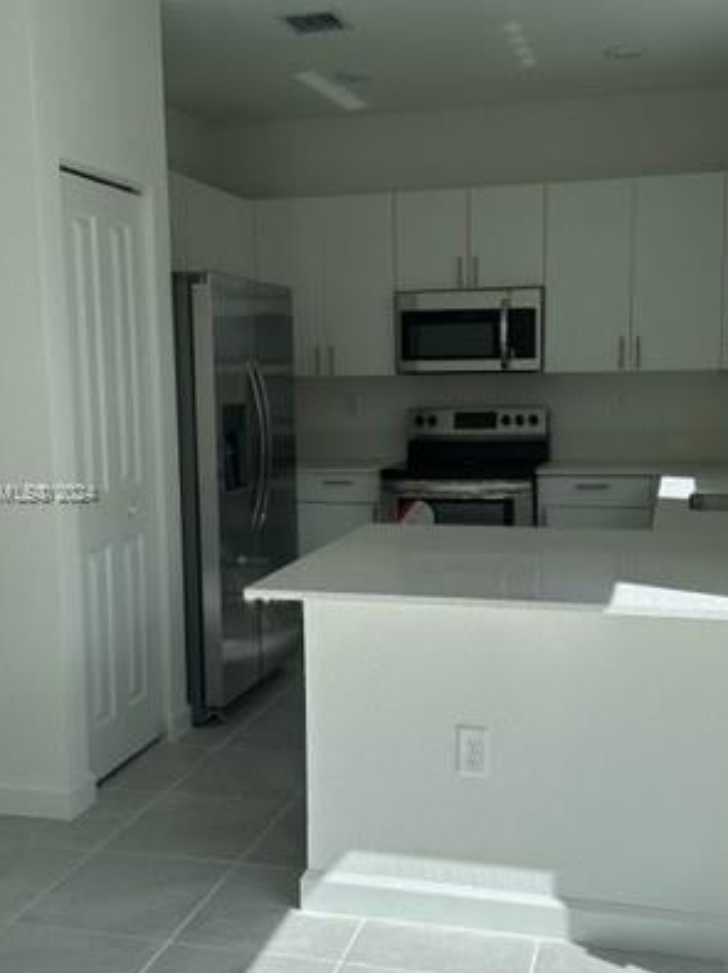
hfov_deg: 36.7
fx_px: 1095
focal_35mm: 39
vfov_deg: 47.9
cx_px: 405
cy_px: 494
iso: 80
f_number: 1.78
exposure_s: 1/1009
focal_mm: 6.86
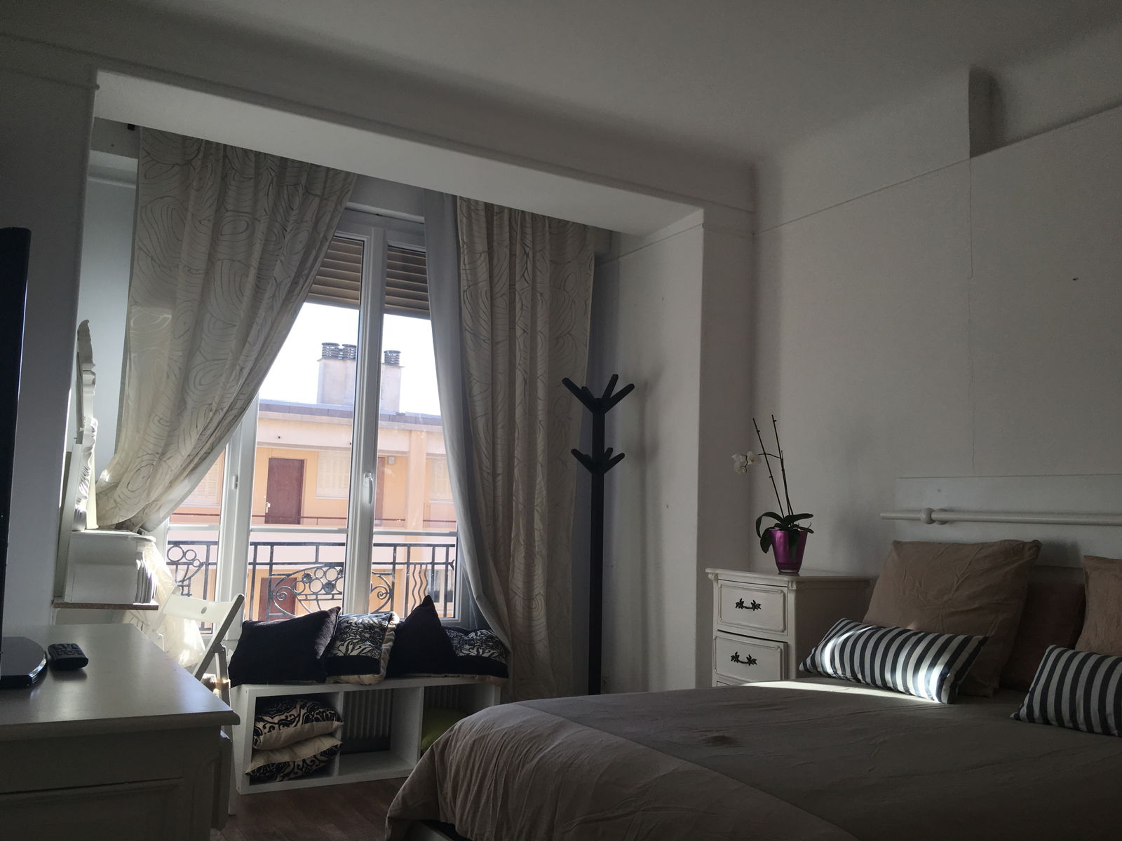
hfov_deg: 61.7
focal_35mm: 29
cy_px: 420
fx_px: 940
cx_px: 561
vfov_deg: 48.2
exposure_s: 1/342
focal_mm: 4.15
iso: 25
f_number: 2.2
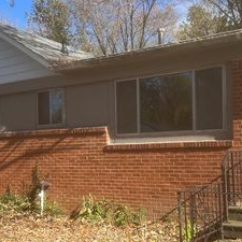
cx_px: 154
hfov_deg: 33.2
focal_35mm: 51
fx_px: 403
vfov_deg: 33.2
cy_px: 150
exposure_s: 1/2008
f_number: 1.5
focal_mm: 5.7
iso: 50
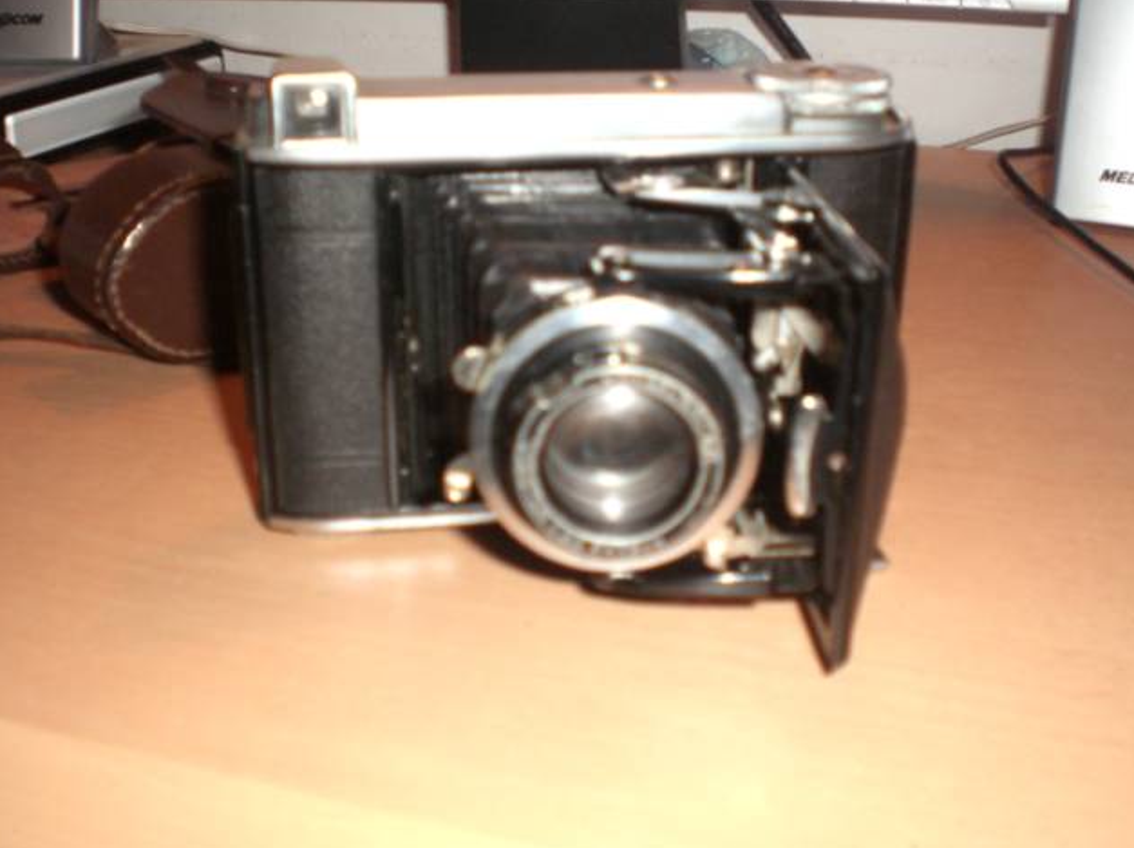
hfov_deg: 43.9
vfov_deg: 33.5
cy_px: 413
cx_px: 567
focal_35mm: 43
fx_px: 1407
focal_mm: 6.3
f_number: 3.1
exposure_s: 1/60
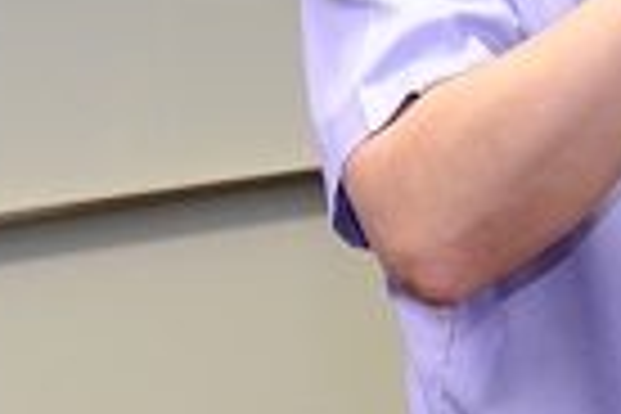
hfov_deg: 10.4
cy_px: -148
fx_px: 3363
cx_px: 706
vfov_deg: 7.0
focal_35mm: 195
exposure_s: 1/80
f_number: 5.6
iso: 2200
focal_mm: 45
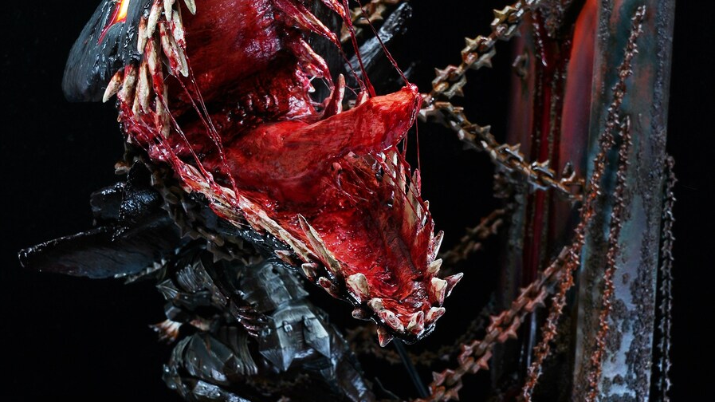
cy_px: 117
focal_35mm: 123
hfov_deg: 17.4
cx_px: 357
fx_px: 2331
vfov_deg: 9.8
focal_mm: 52
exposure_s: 1/13
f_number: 11
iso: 80
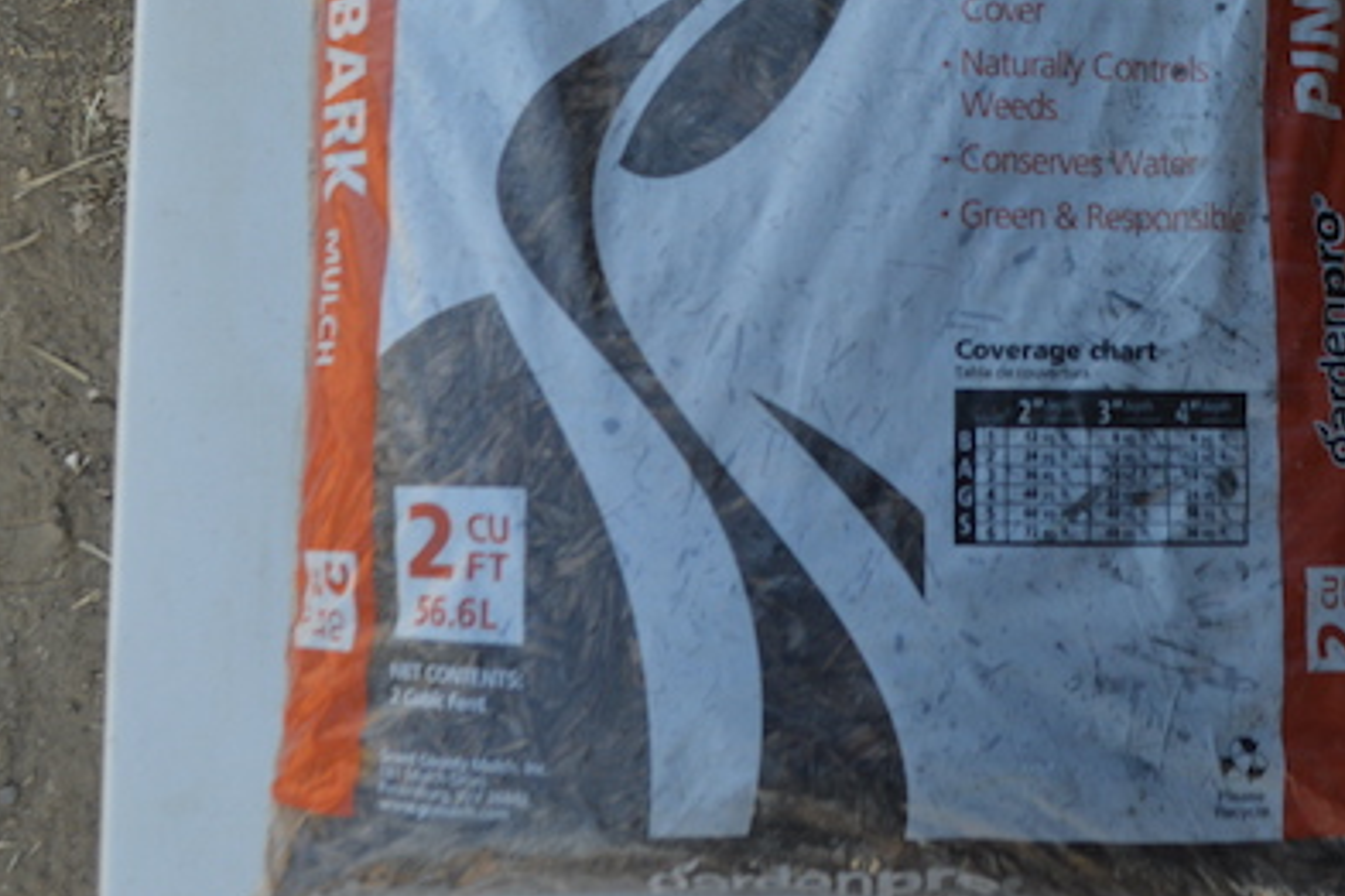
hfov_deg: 32.7
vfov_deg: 21.5
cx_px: 866
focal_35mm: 61
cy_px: 17
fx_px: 2279
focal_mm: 20
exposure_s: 1/125
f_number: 5.6
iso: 180
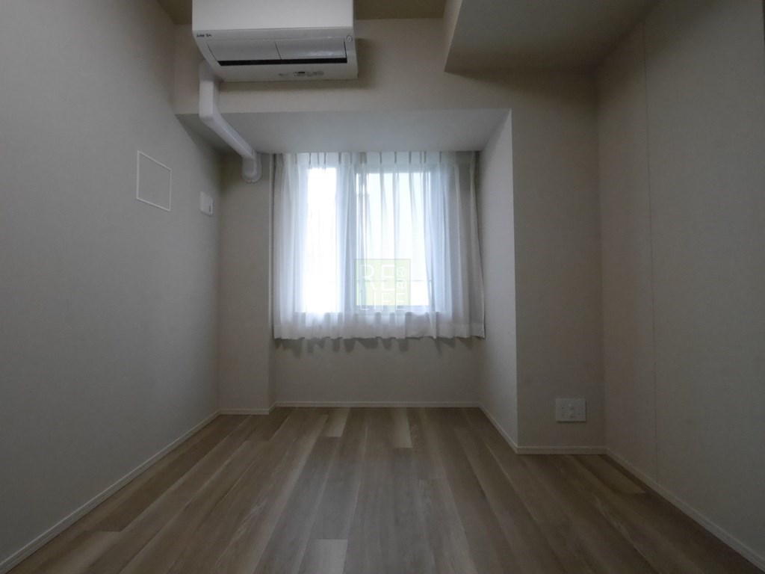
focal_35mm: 14
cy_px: 287
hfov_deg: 102.1
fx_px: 309
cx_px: 382
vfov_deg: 85.7
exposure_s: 1/15
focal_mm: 7
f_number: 22
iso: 3200
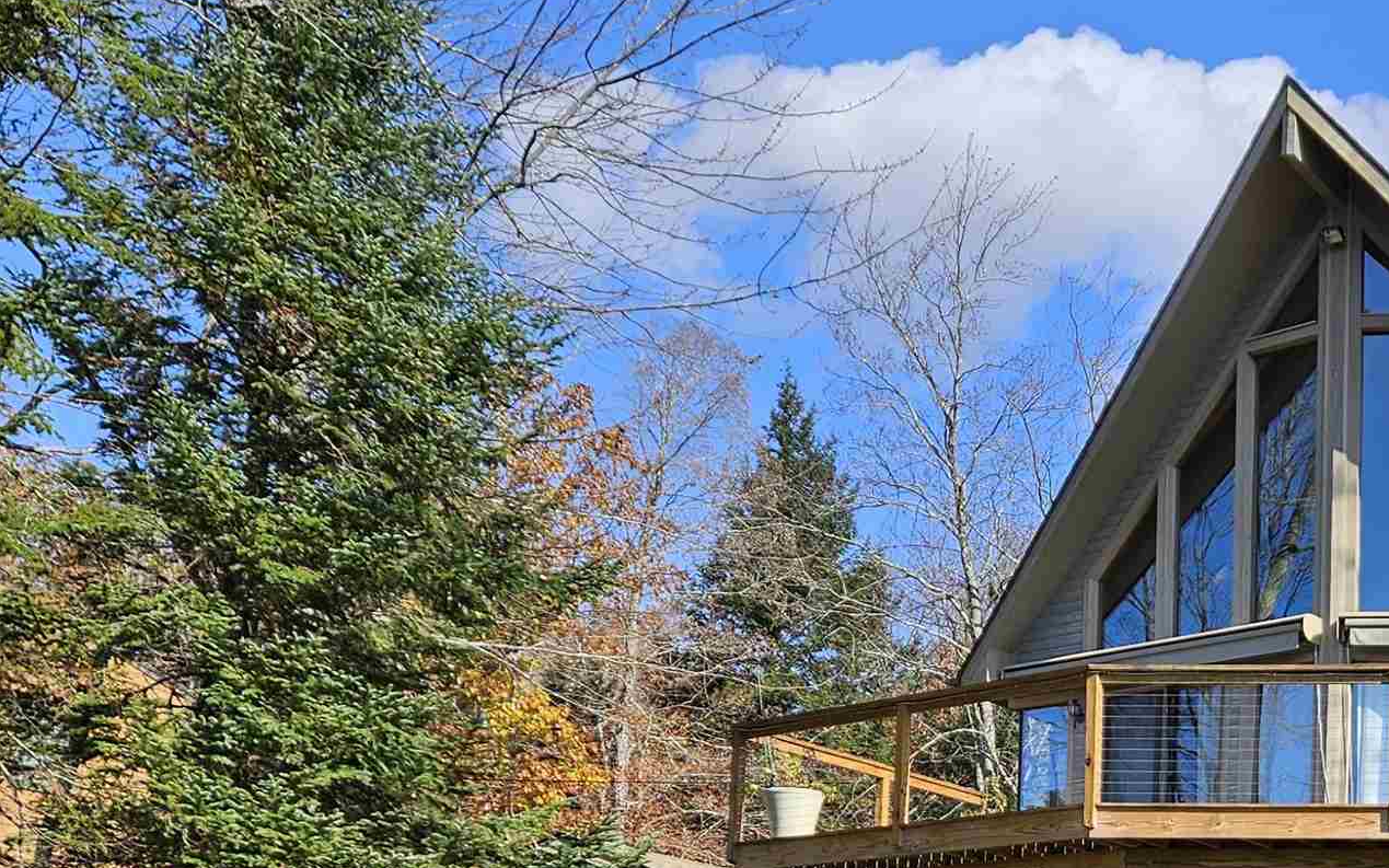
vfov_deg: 20.9
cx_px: 1417
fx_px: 2233
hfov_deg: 31.7
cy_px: 951
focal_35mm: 59
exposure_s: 1/1480
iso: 25
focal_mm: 5.4
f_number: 1.8
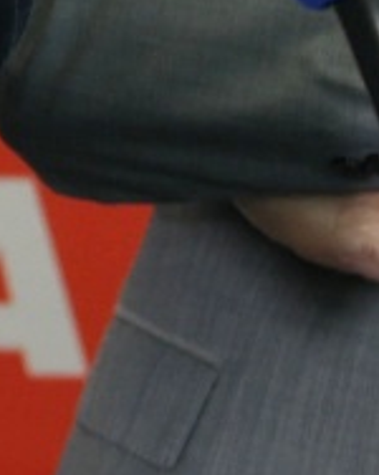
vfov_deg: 2.8
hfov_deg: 2.2
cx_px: -910
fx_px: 9676
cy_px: -662
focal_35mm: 689
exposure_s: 1/125
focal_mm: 85
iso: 1250
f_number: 4
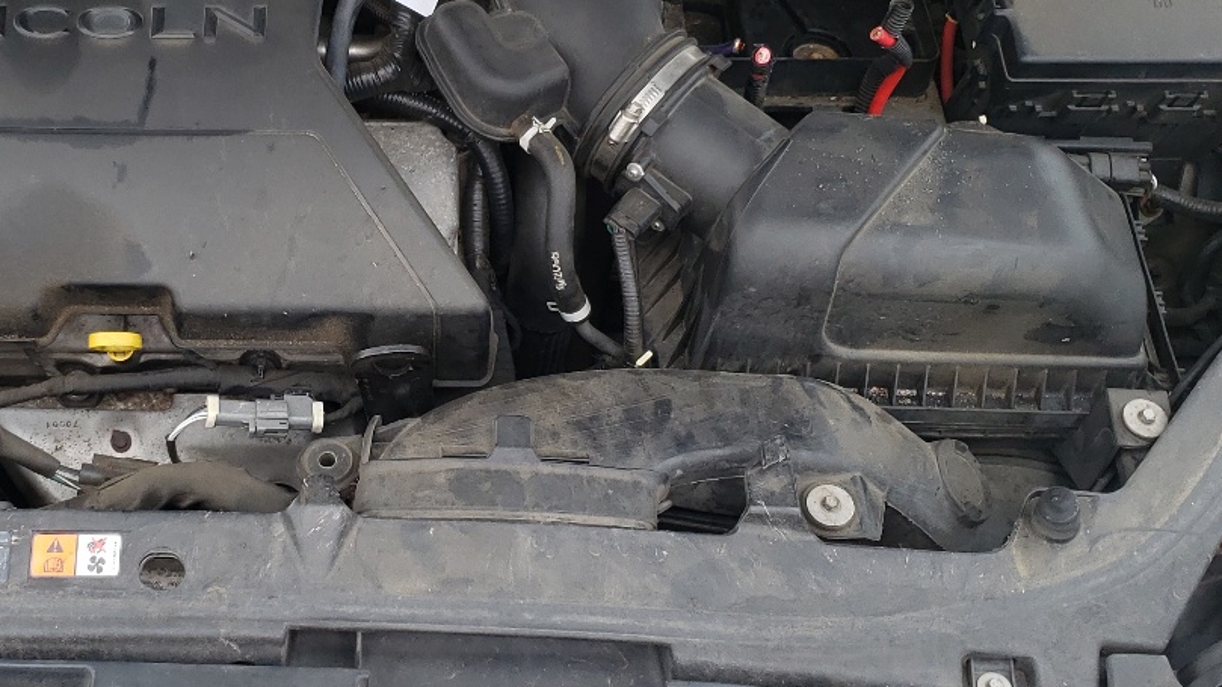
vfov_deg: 21.4
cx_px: 276
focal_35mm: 56
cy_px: 313
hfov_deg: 36.2
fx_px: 1814
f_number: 1.5
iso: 50
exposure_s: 1/312
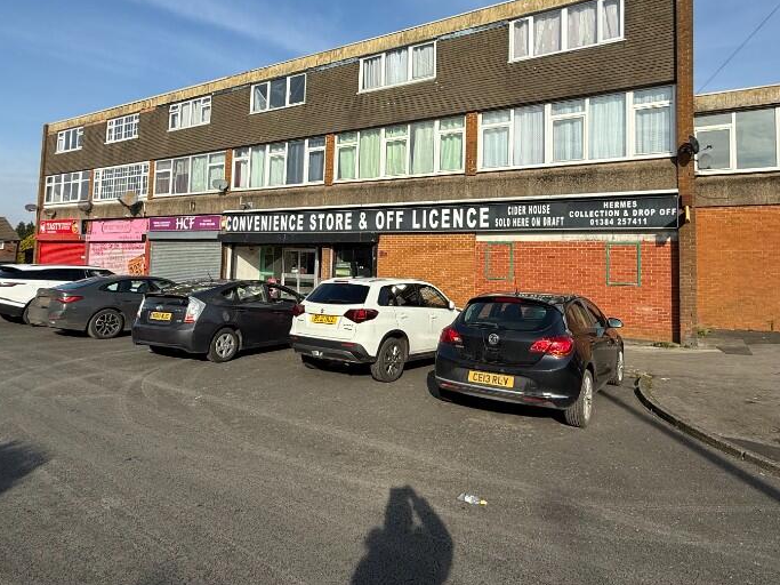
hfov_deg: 78.9
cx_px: 415
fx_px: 473
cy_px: 232
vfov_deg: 62.8
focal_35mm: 21
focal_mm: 2.22
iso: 50
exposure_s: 1/2611
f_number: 2.2
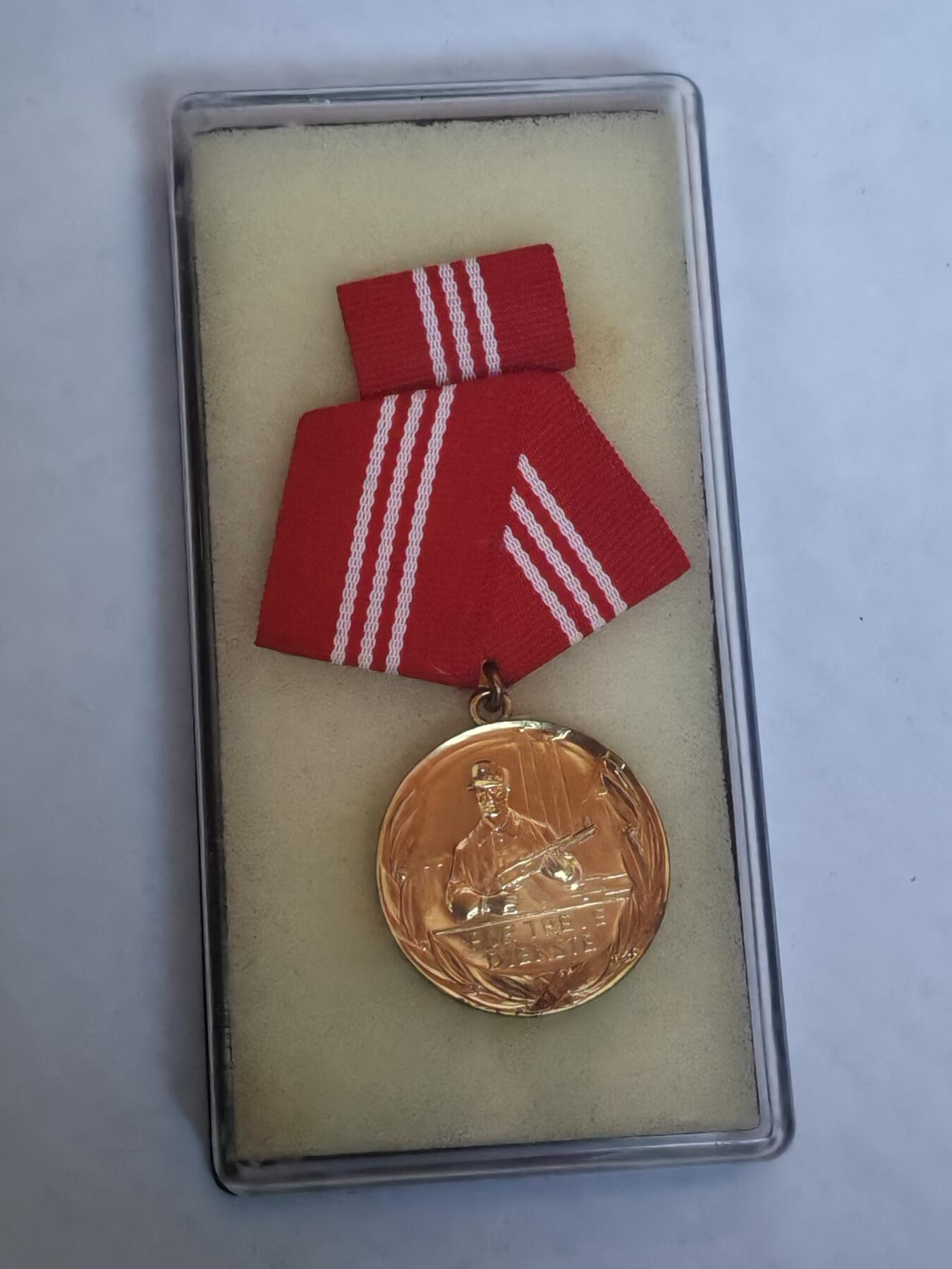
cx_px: 476
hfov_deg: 21.6
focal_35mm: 68
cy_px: 634
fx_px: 2493
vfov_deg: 28.6
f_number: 1.95
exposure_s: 1/25
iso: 1250
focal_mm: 5.52
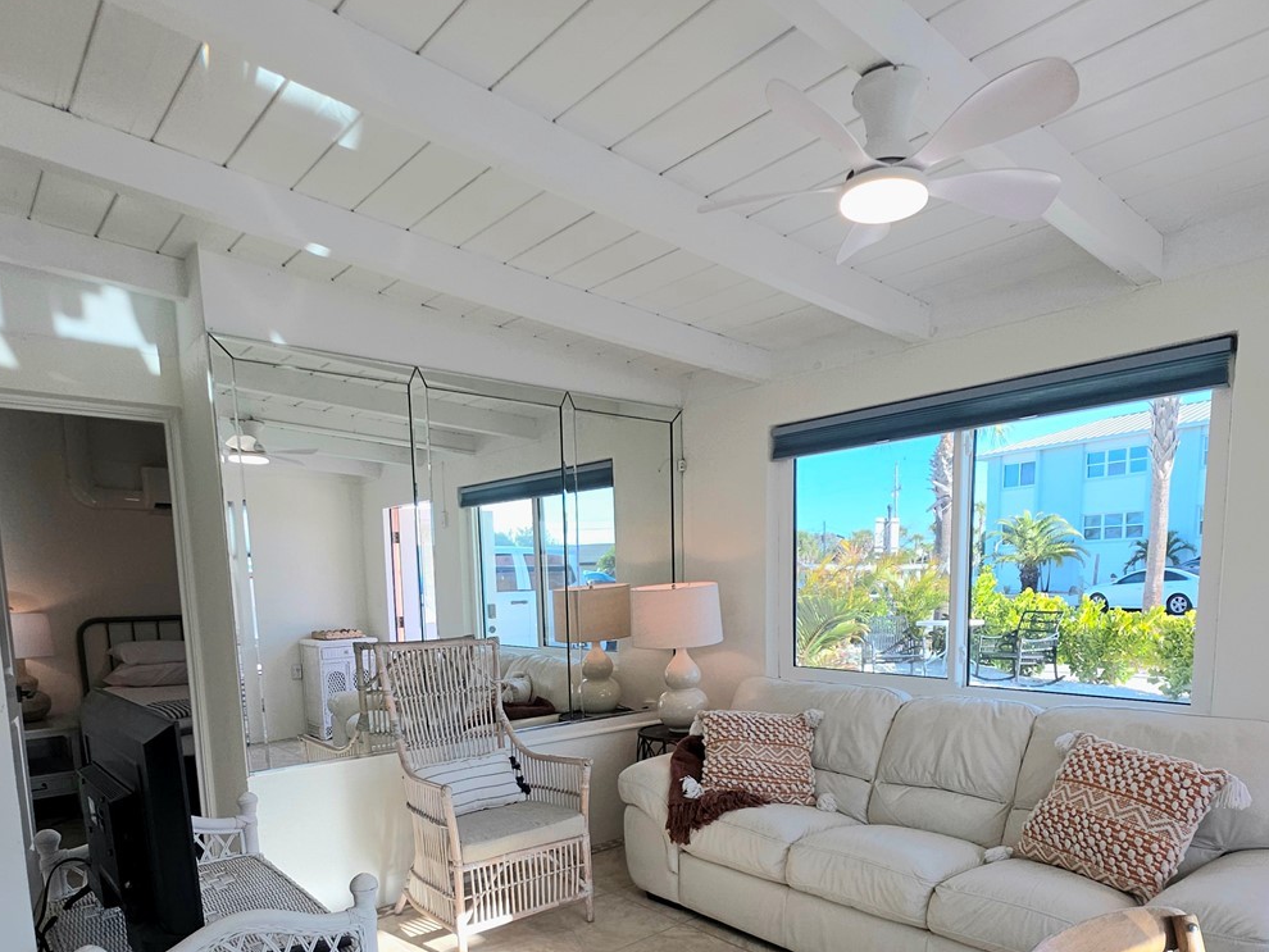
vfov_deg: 60.5
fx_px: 770
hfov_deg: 79.0
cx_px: 636
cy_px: 696
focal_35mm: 21
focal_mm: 2.2
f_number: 1.9
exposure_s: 1/132
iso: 20
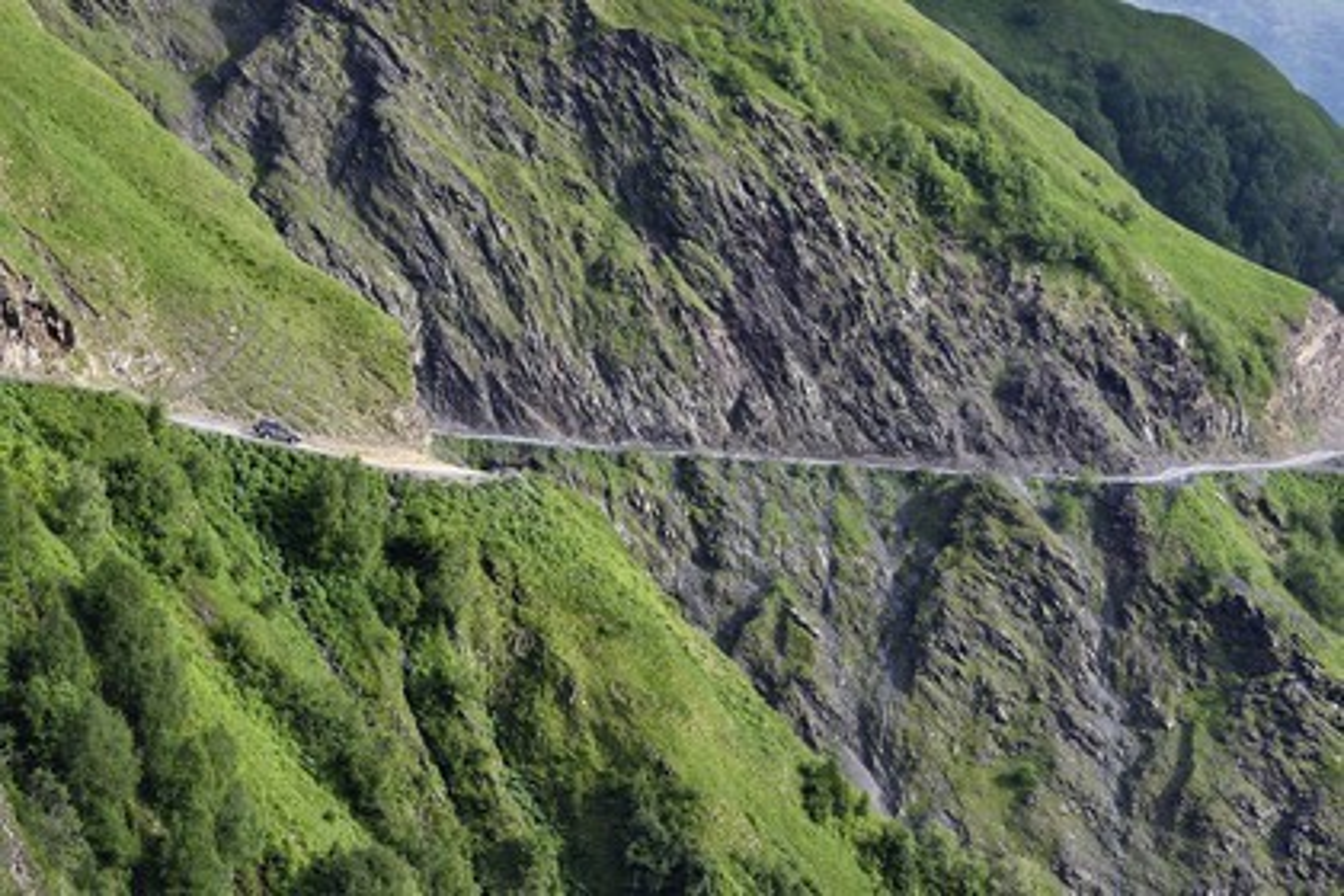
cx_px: 672
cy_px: 448
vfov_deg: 11.4
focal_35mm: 120
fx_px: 4480
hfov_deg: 17.1
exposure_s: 1/1000
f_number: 9
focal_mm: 120
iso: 800
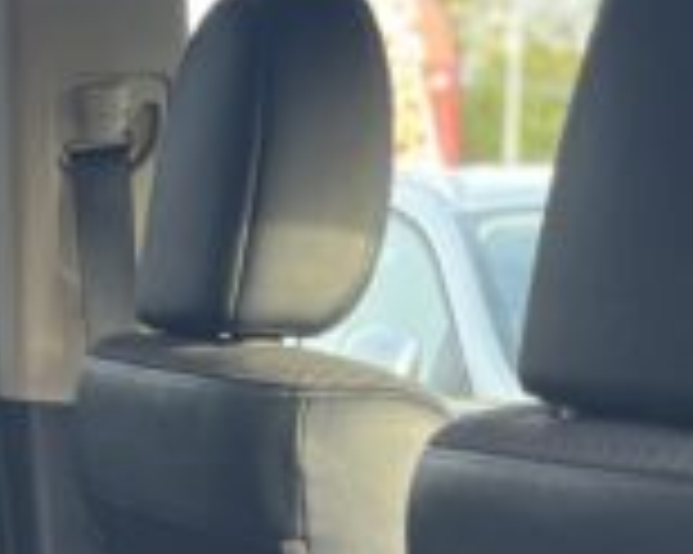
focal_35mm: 132
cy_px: 1022
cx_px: -225
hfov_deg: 14.0
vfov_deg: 10.9
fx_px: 2706
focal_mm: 5.1
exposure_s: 1/121
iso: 100
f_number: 1.6
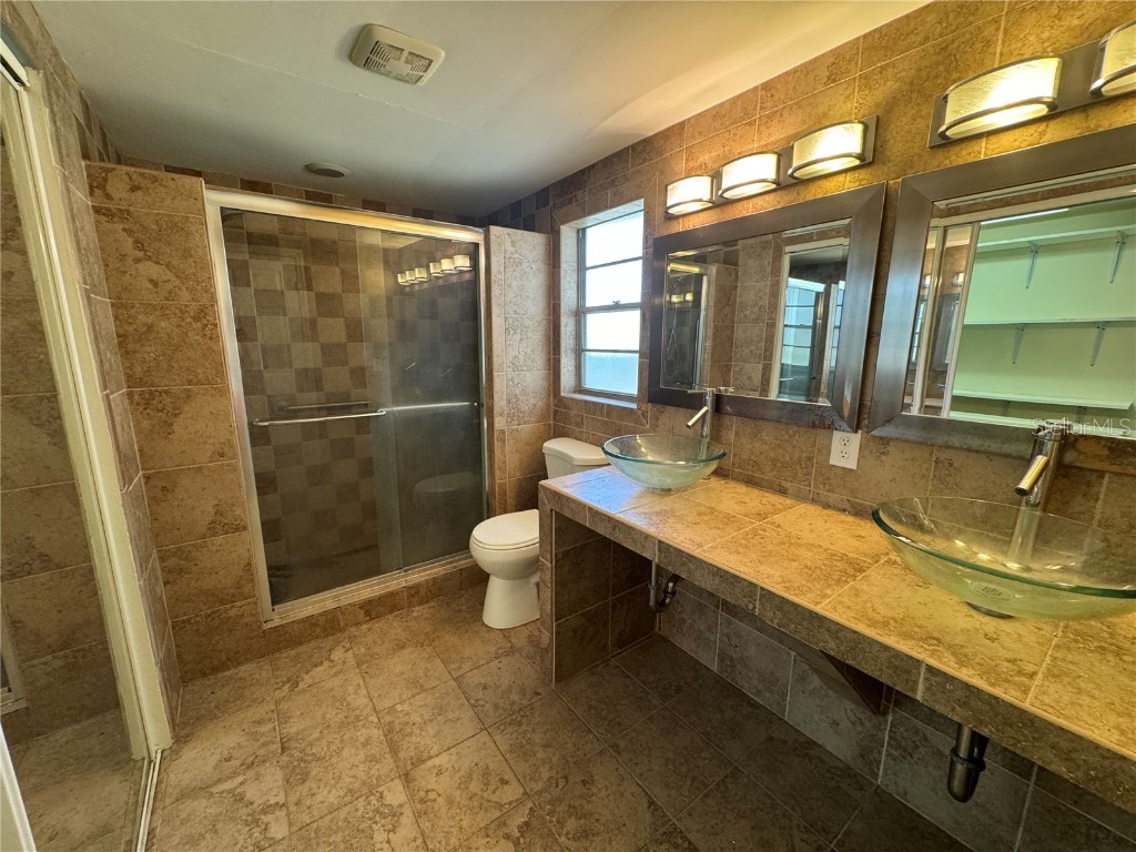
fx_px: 459
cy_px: 426
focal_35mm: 14
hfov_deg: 102.1
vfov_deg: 85.7
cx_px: 568
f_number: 2.2
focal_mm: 2.22
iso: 250
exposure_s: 1/60
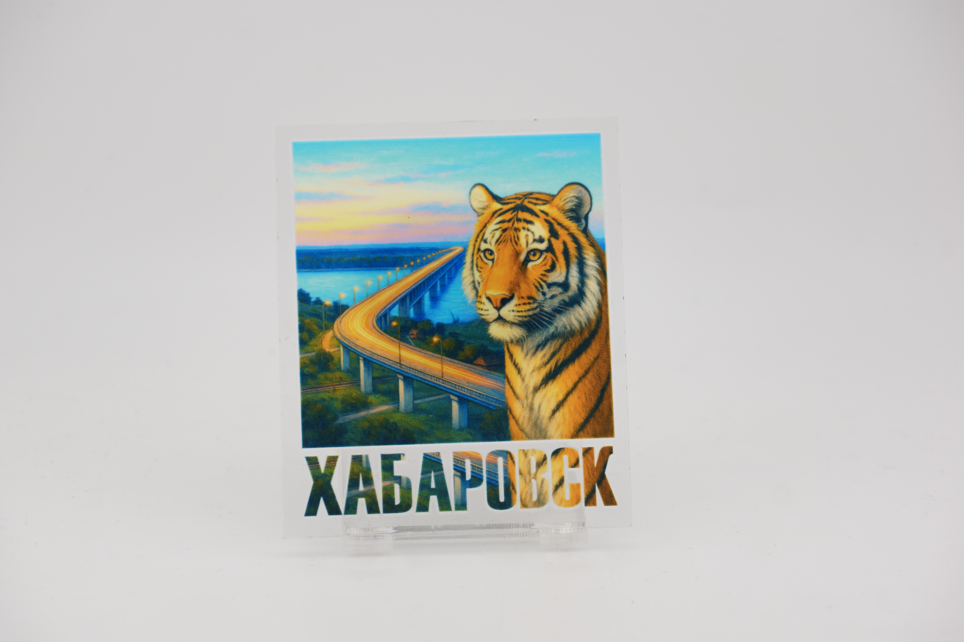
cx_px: 482
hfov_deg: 11.4
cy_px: 321
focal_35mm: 180
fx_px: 4820
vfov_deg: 7.6
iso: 100
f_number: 5.6
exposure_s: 1/100
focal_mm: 120
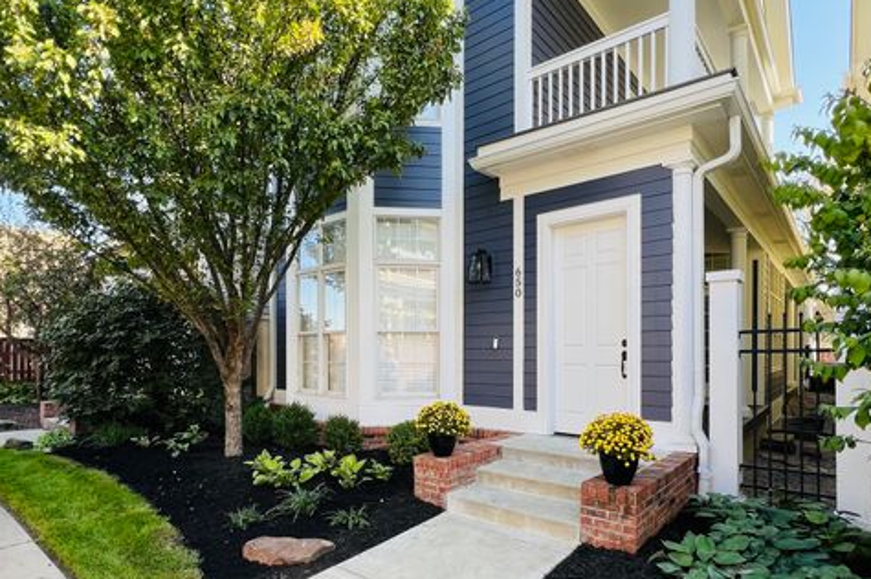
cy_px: 356
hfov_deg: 86.9
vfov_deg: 63.7
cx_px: 440
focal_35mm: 19
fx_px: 459
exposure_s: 1/205
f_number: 1.8
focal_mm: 1.57
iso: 32
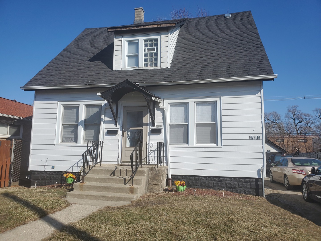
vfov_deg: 53.1
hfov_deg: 67.3
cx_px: 160
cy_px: 120
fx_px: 241
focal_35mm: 26
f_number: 2.4
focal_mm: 4.3
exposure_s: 1/2151
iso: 50
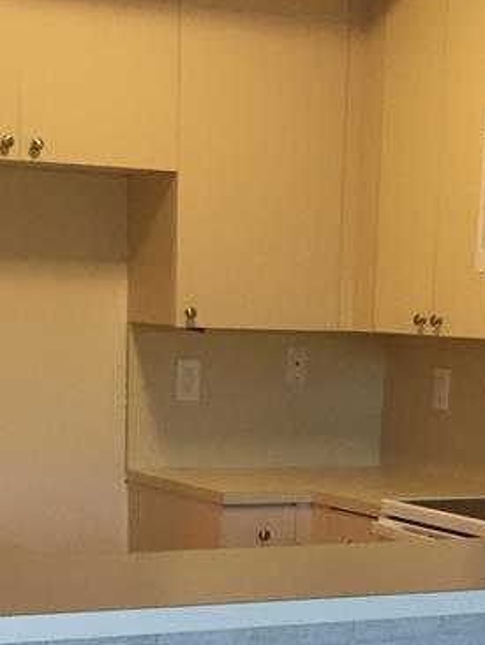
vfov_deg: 19.5
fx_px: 1773
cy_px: 760
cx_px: 314
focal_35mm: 95
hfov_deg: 15.6
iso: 80
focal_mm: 4.15
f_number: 2.2
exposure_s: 1/30
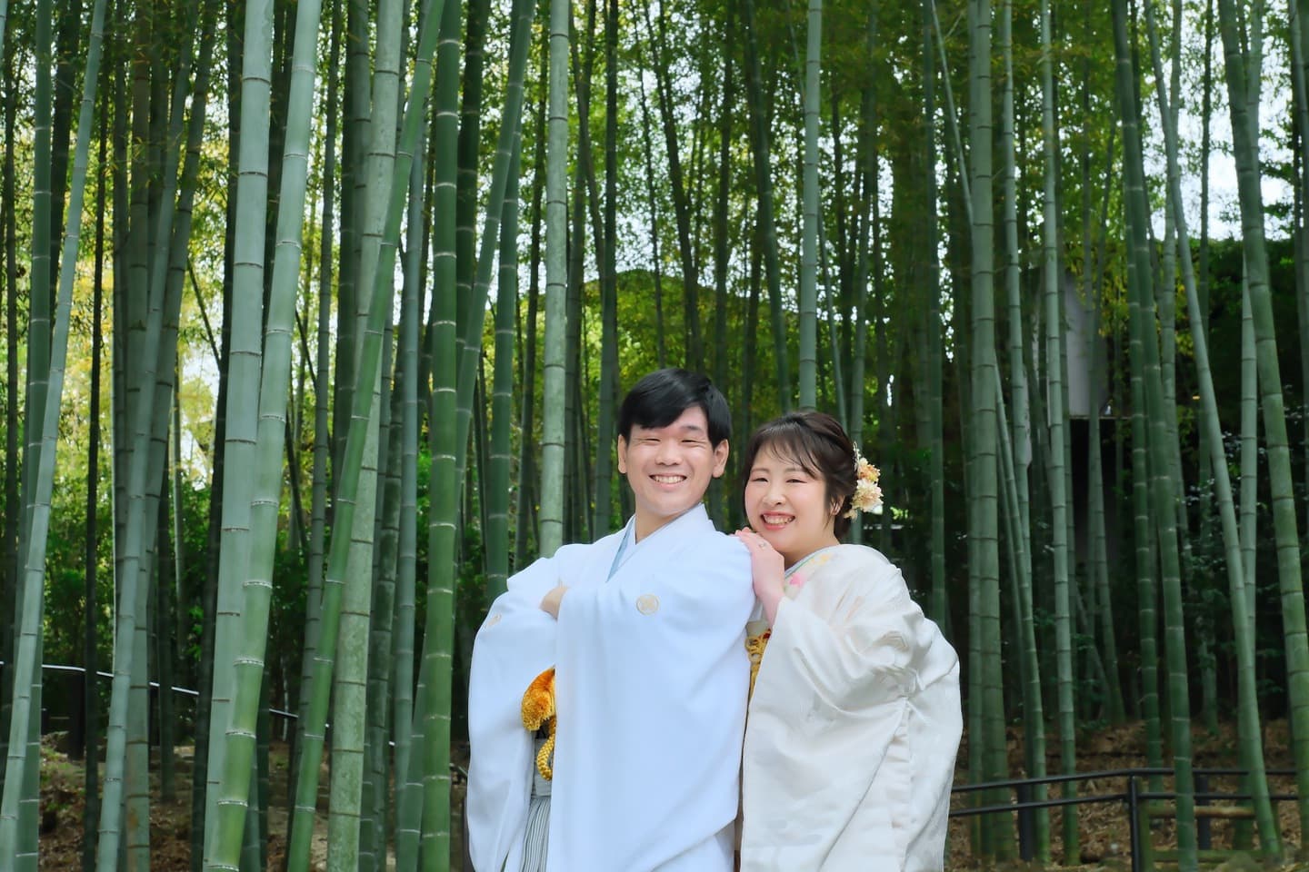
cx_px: 654
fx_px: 2691
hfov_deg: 27.3
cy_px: 436
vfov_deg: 18.4
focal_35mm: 74
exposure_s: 1/200
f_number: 8
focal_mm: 49
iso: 800
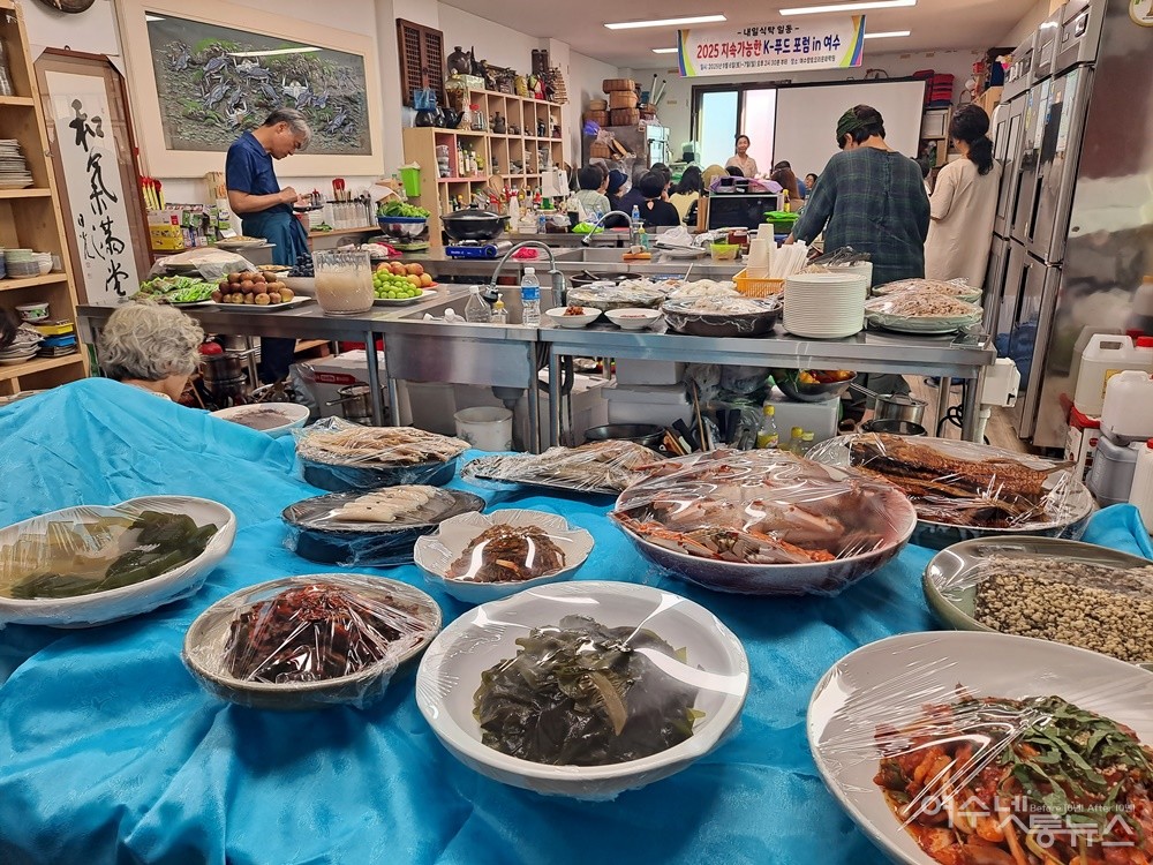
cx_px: 576
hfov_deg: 71.6
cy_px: 432
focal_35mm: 24
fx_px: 799
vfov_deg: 56.8
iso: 40
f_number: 1.8
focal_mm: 5.23
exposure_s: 1/60
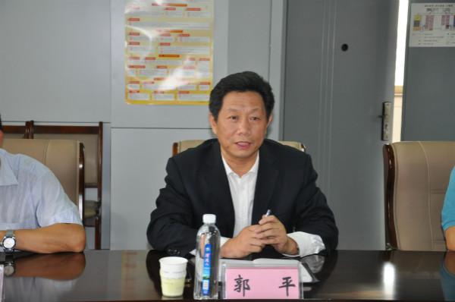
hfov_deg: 28.1
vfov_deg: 18.9
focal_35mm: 72
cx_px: 228
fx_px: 909
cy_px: 151
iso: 800
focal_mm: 48
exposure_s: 1/60
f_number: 4.8
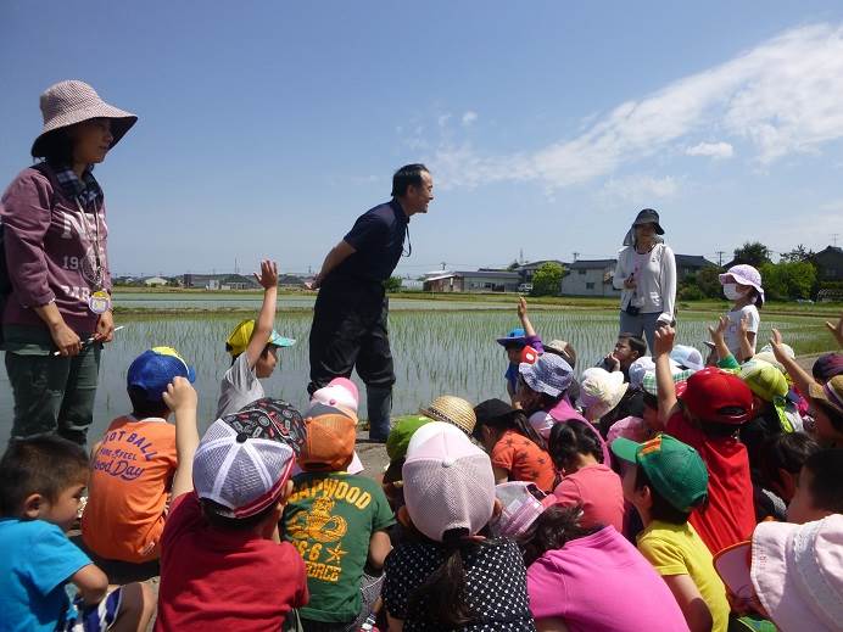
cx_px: 422
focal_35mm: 25
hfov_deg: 69.4
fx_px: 609
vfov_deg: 54.9
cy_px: 316
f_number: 3.9
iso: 100
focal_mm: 4.5
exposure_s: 1/800
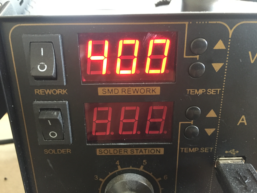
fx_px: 215
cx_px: 128
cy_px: 96
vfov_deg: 48.2
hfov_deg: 61.7
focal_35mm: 29
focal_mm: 4.15
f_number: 2.2
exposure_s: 1/17
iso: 250
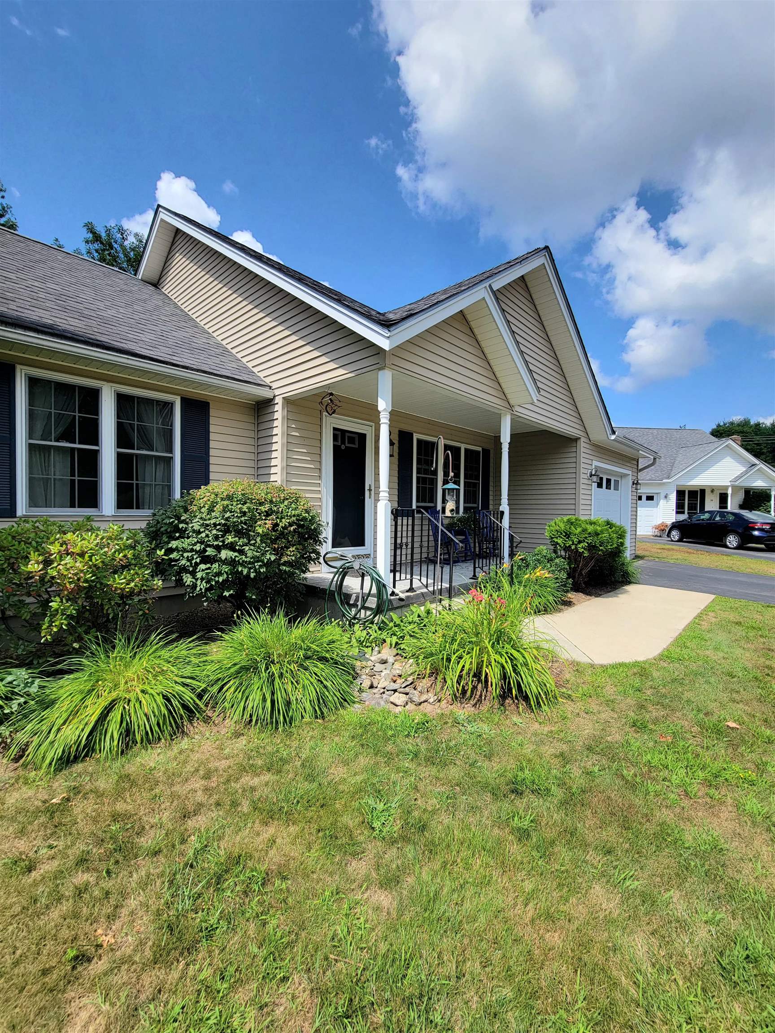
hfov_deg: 89.9
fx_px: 388
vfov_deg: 106.2
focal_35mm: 13
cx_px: 388
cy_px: 516
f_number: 2.2
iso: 50
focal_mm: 2.2
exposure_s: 1/1429
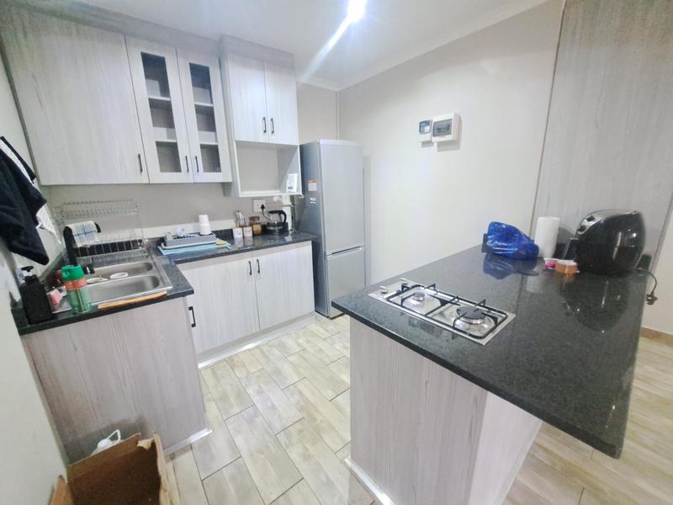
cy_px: 252
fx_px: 253
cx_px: 336
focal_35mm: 13
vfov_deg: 89.9
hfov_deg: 106.2
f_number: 2.2
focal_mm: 1.74
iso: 800
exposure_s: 1/20
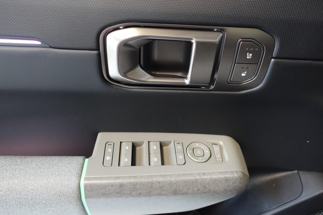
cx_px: 162
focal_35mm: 24
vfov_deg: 53.1
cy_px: 108
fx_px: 215
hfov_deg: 73.7
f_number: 1.8
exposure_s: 1/160
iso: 3200
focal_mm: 8.8
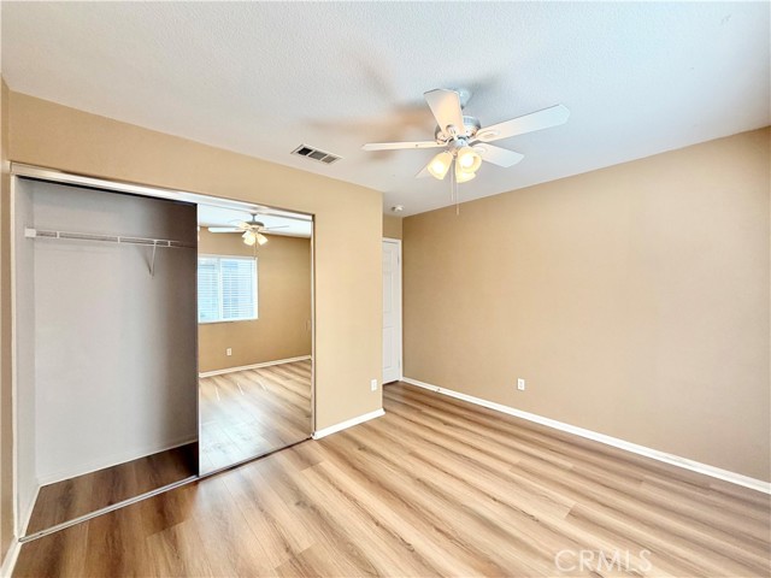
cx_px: 386
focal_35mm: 14
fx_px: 312
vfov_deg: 85.7
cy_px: 289
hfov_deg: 102.1
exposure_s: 1/120
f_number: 2.2
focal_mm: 2.22
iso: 100
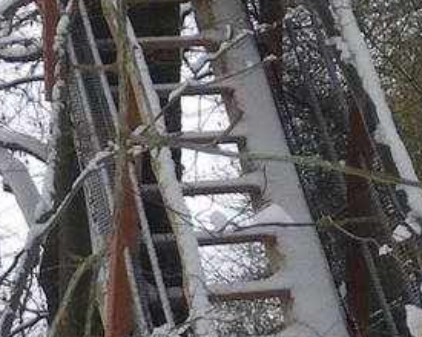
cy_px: -182
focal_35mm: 286
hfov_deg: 6.8
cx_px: 321
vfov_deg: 5.4
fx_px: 3572
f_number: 4.2
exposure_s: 1/60
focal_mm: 7.5
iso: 125
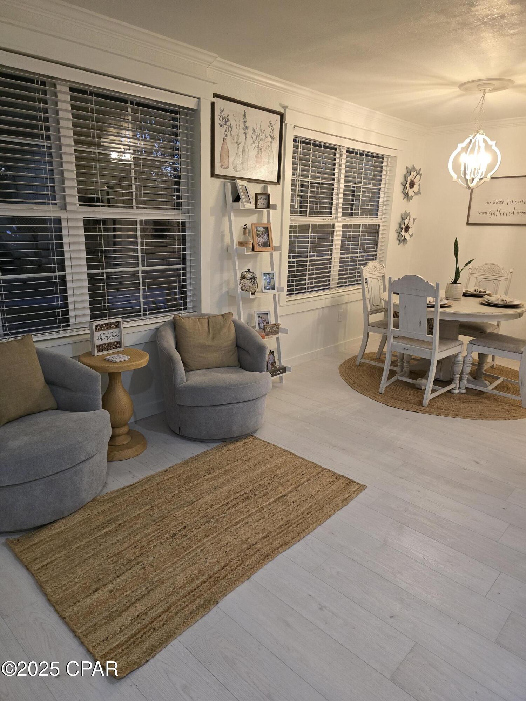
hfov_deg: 58.9
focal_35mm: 23
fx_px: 466
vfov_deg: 73.9
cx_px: 263
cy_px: 350
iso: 800
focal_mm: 6.3
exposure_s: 1/120
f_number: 1.7
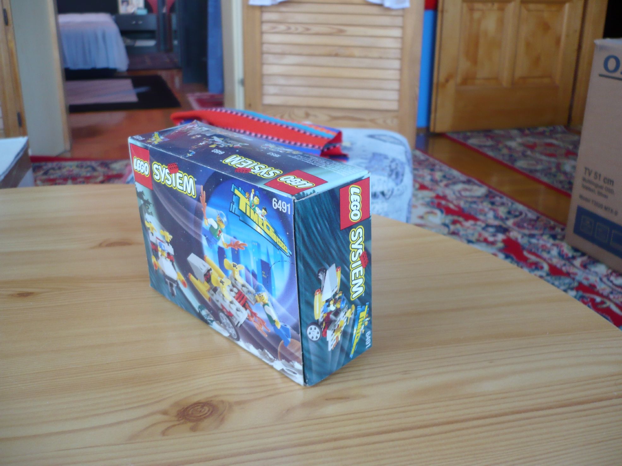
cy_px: 233
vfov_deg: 40.7
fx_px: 629
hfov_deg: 52.6
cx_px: 311
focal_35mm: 35
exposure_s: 1/20
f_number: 2.8
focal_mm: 5.8
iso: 100
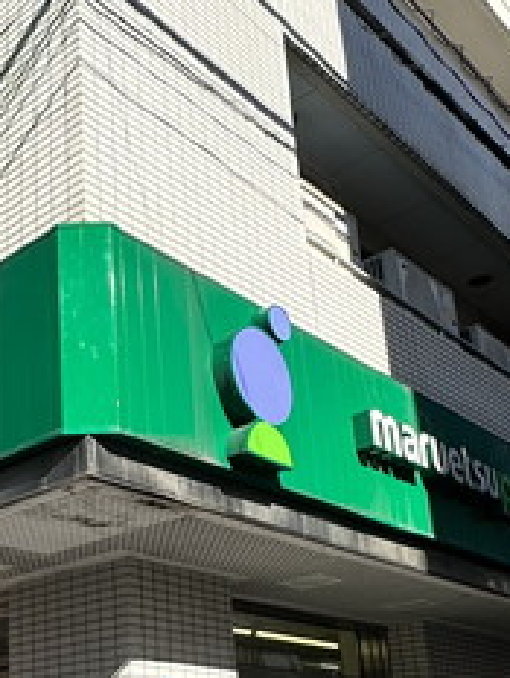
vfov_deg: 38.9
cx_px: 73
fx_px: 942
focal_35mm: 48
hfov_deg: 29.3
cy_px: 480
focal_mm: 2.22
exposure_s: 1/917
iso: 40
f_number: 2.2
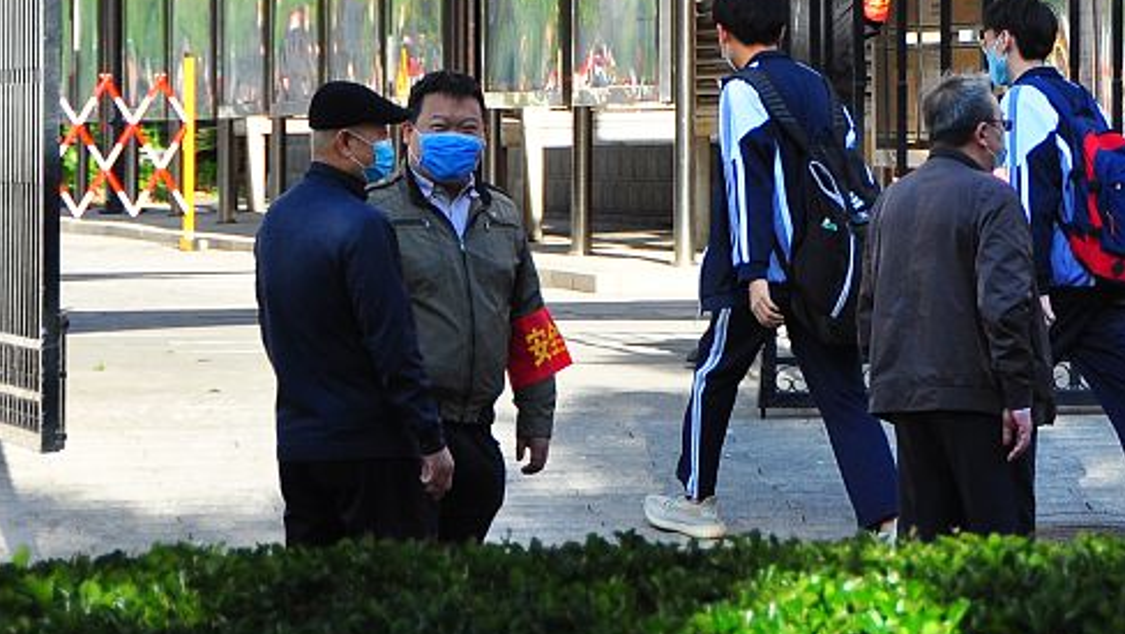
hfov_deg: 7.4
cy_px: -186
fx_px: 8633
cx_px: 1157
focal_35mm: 289
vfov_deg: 4.2
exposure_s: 1/640
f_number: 6.3
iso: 400
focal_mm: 75
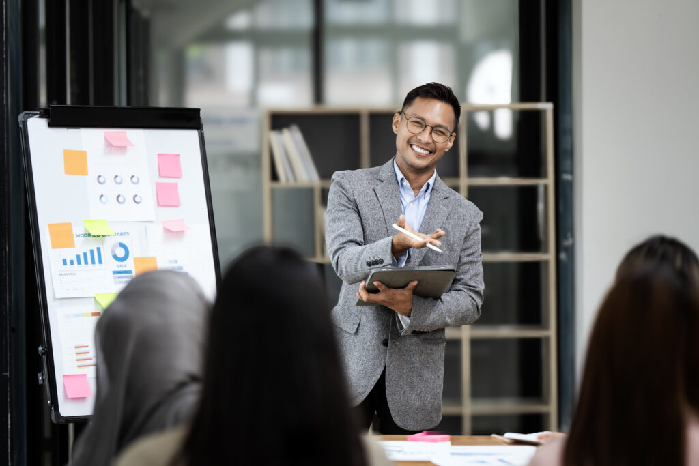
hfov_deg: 17.2
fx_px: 2311
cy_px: 233
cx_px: 350
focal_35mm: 119
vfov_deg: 11.5
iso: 250
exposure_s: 1/100
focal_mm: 119
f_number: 2.8
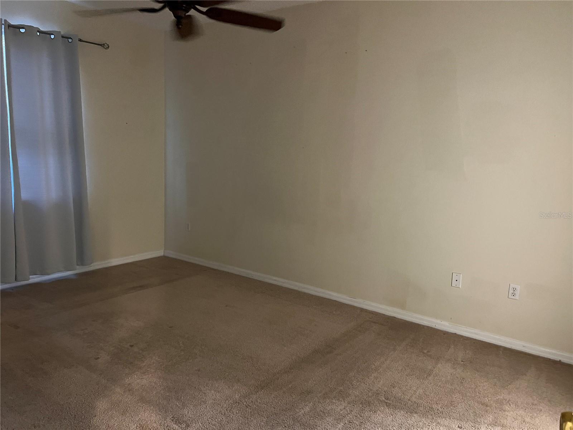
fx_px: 430
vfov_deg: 53.1
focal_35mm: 26
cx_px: 286
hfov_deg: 67.3
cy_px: 215
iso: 640
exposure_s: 1/40
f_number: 1.5
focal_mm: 5.7
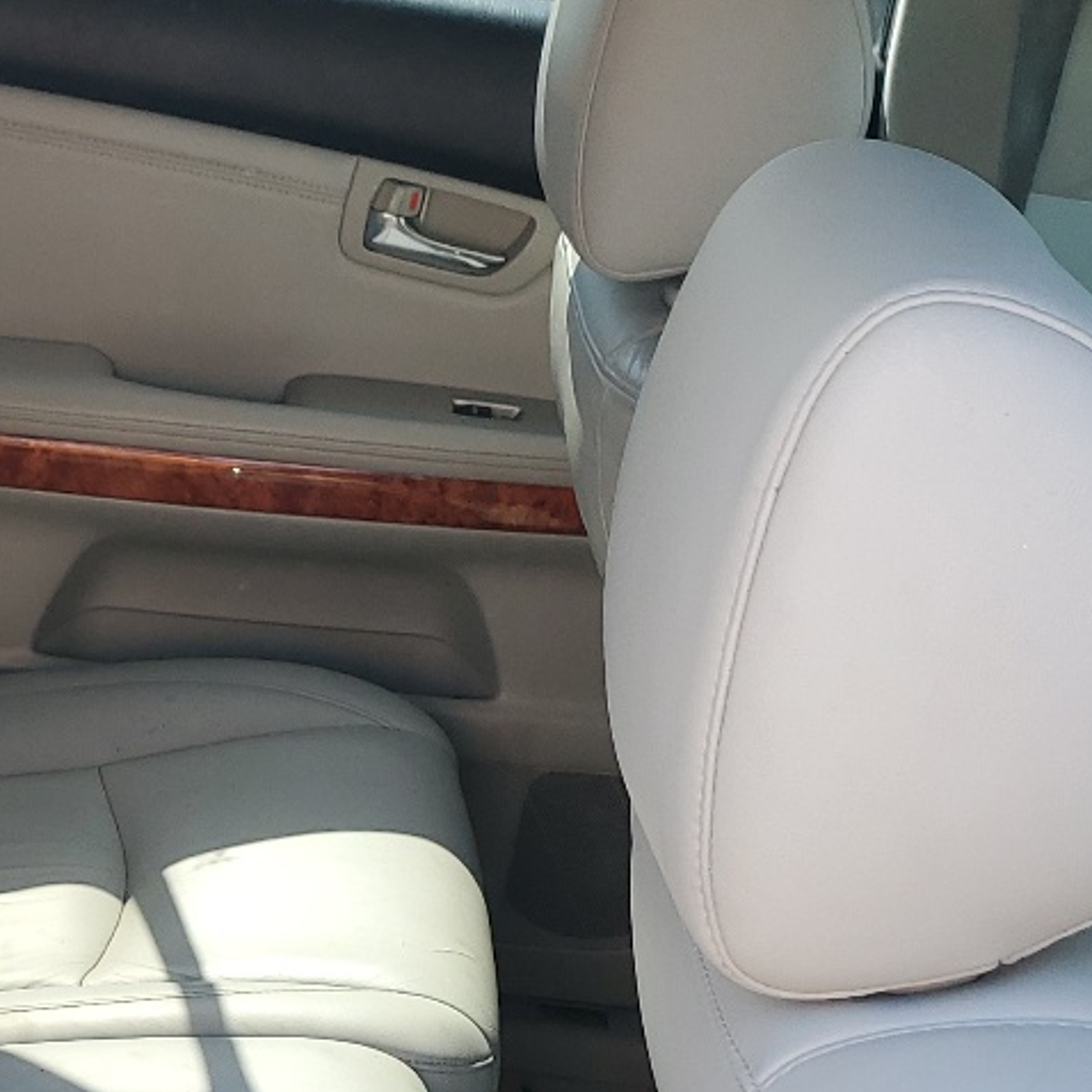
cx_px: 5
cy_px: 1030
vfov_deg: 21.8
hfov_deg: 21.7
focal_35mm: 77
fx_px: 2748
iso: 50
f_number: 1.5
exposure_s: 1/312
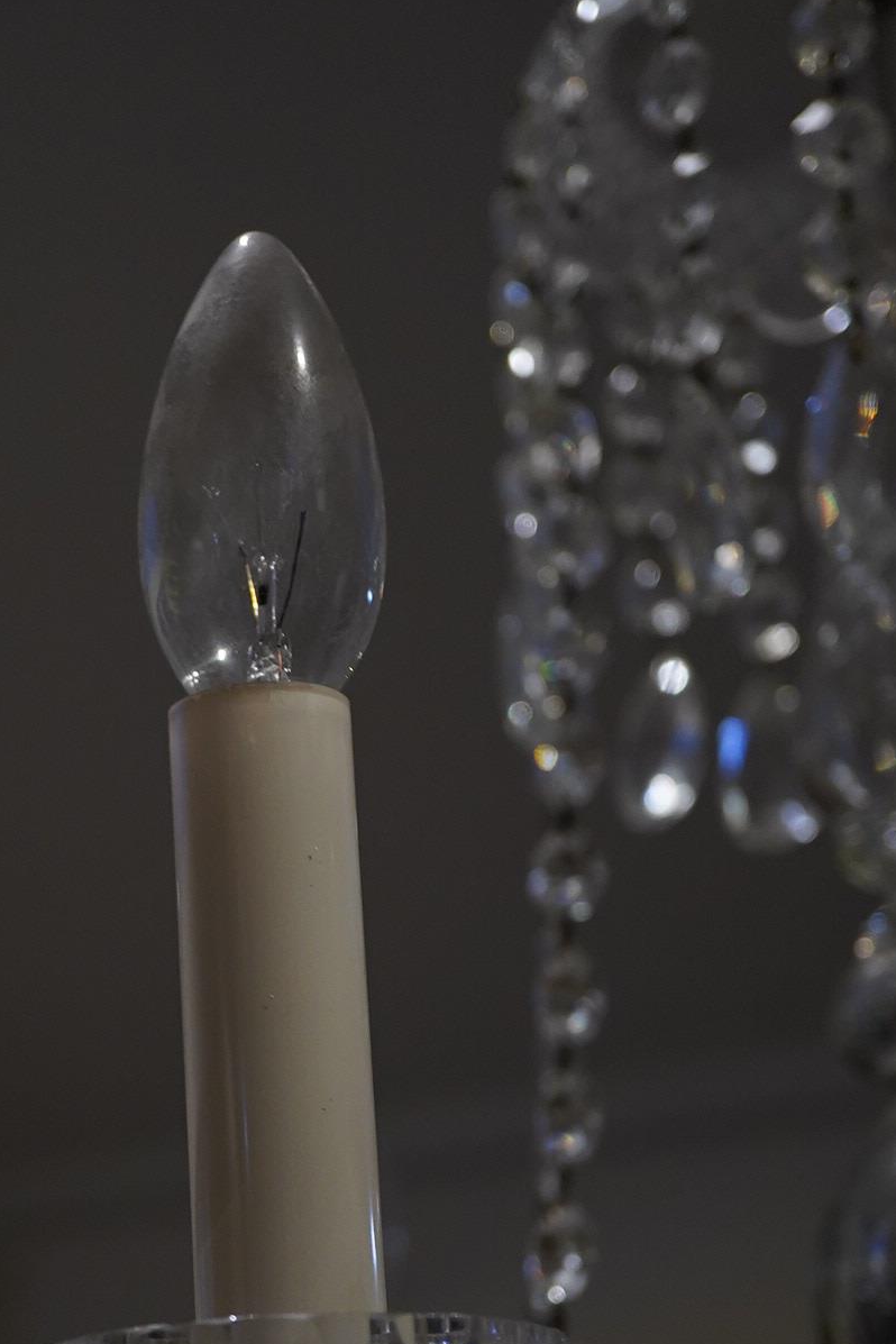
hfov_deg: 18.3
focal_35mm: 74
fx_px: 2762
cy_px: 894
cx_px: 247
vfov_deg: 27.2
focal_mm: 30
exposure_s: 1/125
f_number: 3.5
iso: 1250
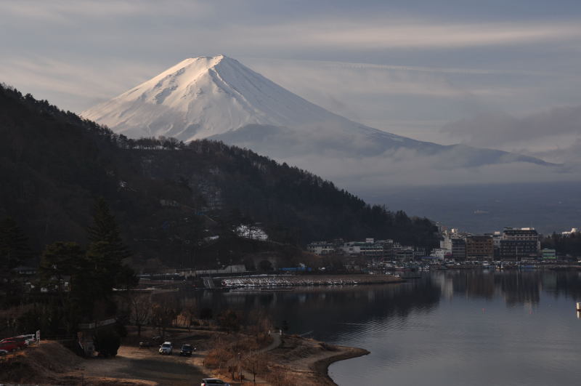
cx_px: 290
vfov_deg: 19.7
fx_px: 1112
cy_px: 193
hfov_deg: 29.3
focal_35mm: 69
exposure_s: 1/50
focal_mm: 46
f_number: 11
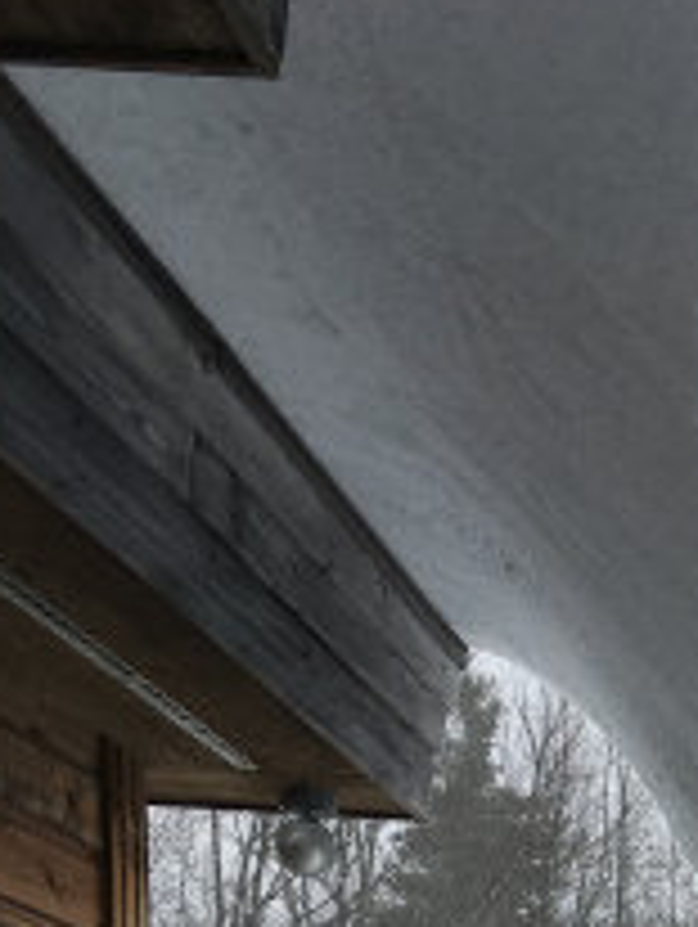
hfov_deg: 16.0
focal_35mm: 86
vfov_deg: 20.2
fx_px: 2307
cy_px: 1314
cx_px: 1006
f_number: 2.2
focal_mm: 4.15
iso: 25
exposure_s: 1/1183
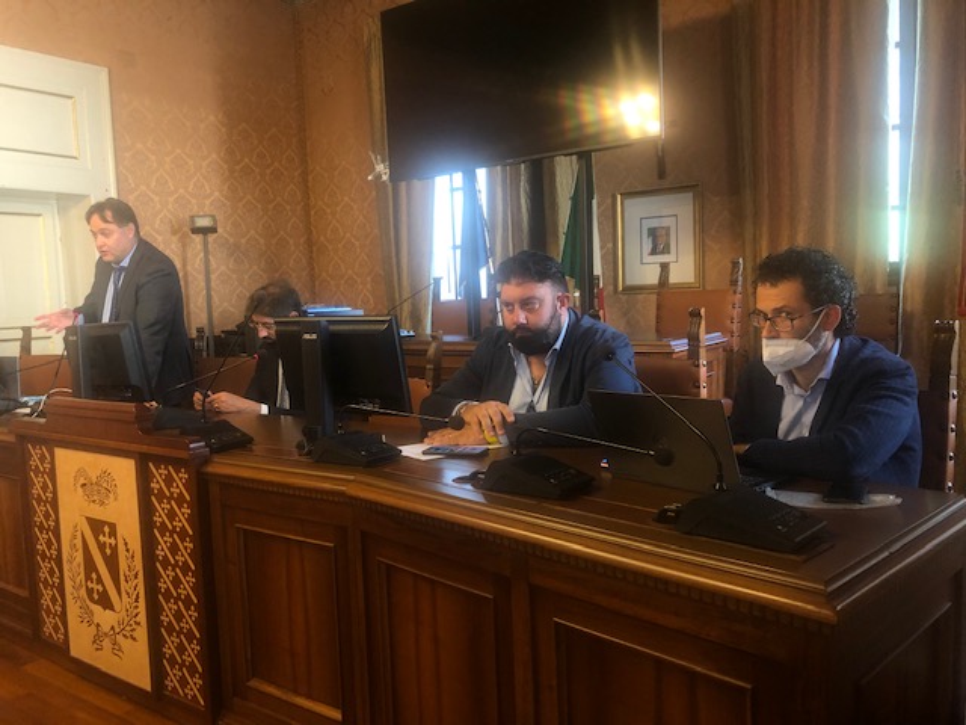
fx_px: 781
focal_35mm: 28
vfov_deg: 49.7
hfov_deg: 63.4
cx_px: 483
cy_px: 362
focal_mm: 3.99
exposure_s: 1/17
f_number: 1.8
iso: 64
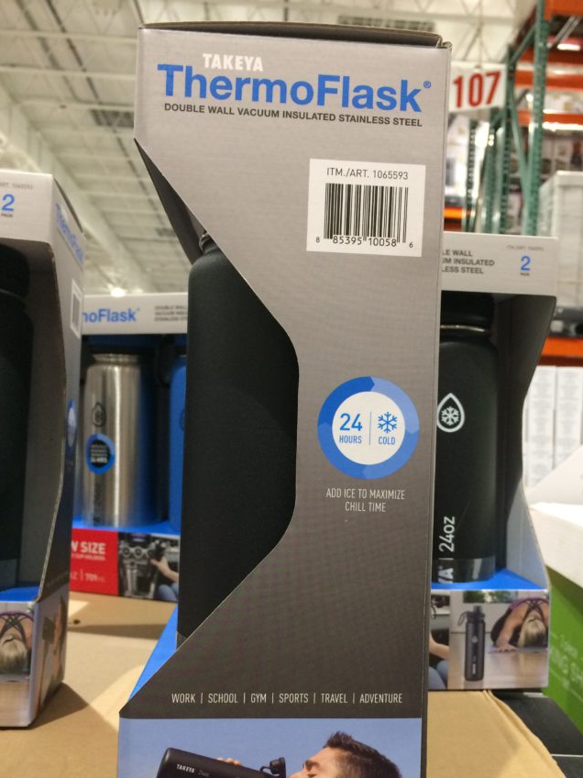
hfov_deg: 40.6
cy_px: 462
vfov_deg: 52.3
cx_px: 322
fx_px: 786
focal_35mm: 35
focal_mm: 4.15
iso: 160
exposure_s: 1/30
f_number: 2.2
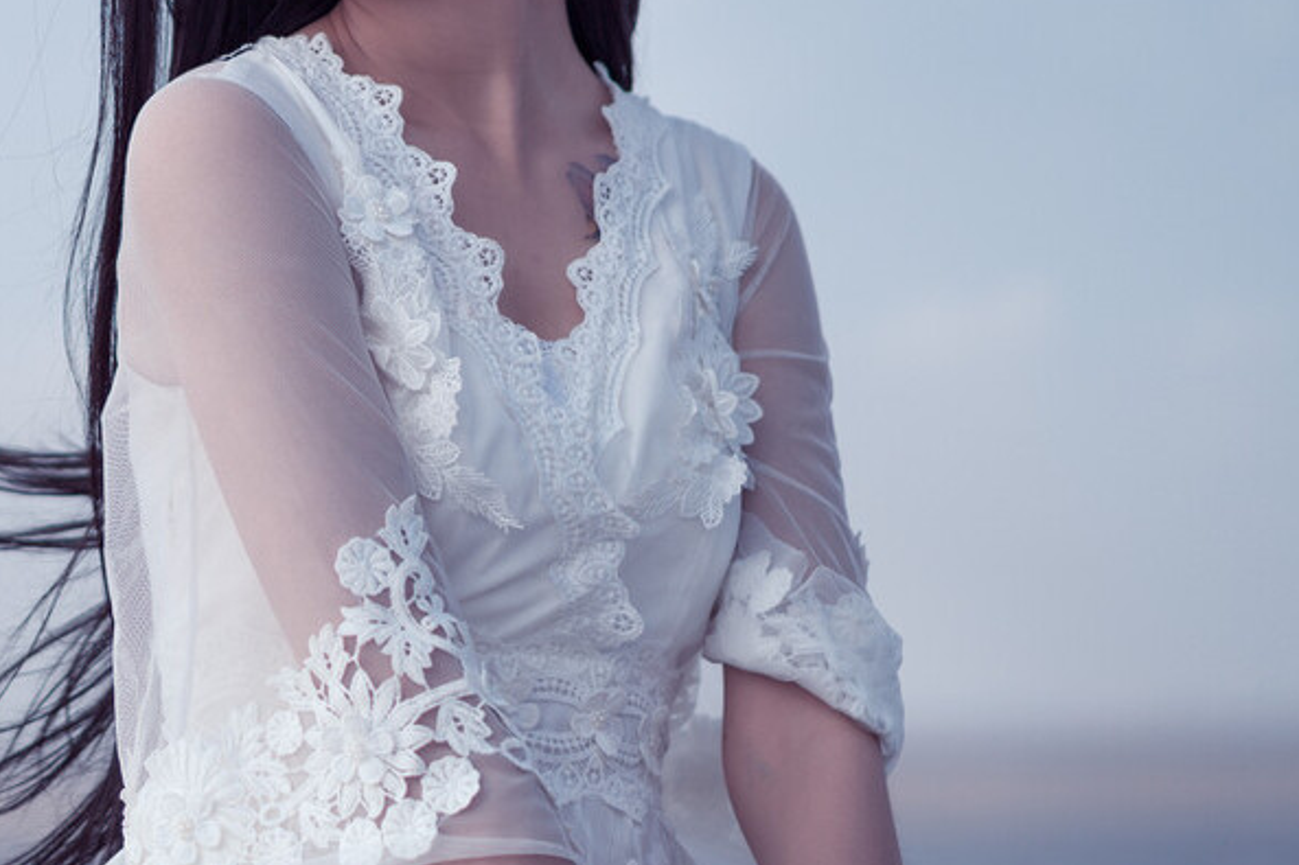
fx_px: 6204
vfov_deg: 8.0
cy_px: 109
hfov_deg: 11.9
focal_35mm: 172
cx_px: 116
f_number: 2
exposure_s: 1/4000
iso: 100
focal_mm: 85
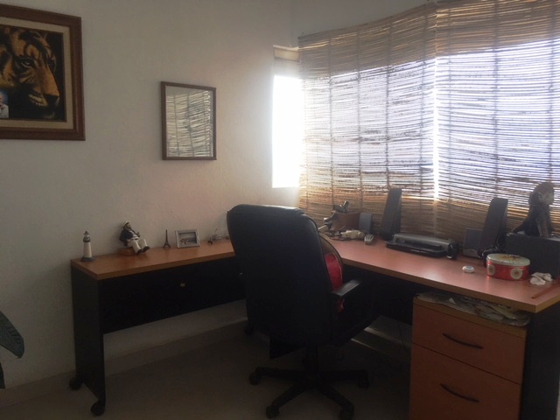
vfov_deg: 48.2
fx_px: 469
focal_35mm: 29
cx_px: 280
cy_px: 210
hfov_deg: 61.7
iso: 25
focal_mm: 4.15
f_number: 2.2
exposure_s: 1/120
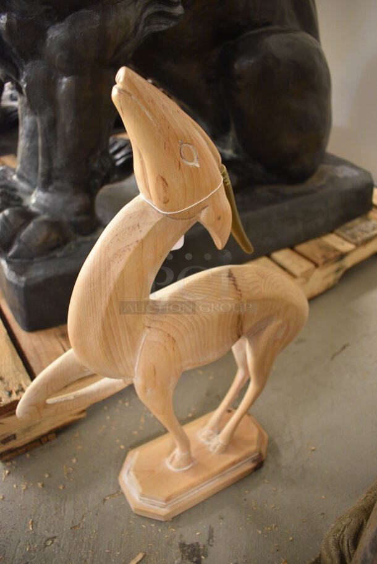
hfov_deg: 48.0
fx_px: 423
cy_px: 282
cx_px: 188
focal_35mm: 27
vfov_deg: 67.3
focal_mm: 18
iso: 1400
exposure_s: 1/30
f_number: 4
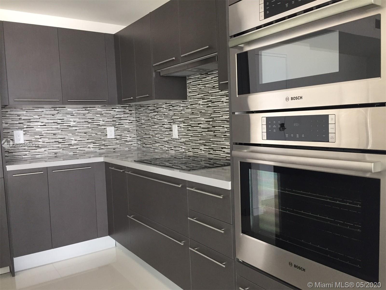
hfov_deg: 61.7
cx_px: 193
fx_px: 323
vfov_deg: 48.2
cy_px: 145
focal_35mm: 29
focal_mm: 4.15
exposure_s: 1/30
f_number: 2.2
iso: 100
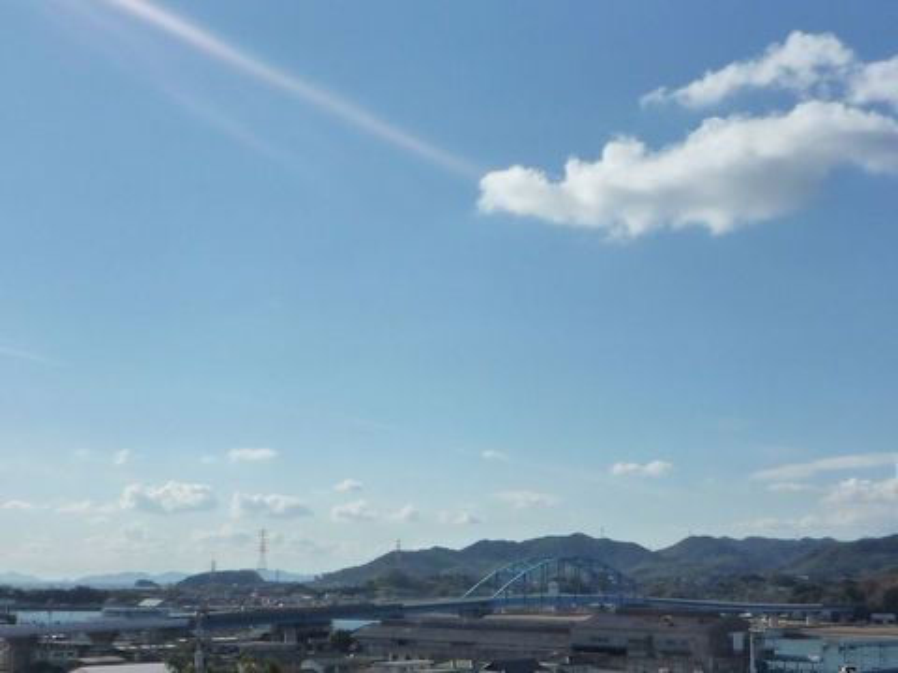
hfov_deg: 69.4
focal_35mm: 25
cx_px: 449
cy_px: 336
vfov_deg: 54.9
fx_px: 649
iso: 160
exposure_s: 1/800
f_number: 6.3
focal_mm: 4.4
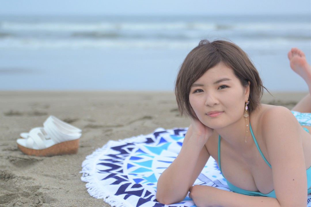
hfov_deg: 35.6
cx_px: 156
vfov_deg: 24.2
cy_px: 104
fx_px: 484
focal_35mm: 56
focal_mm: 56
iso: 400
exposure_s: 1/6400
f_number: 2.8
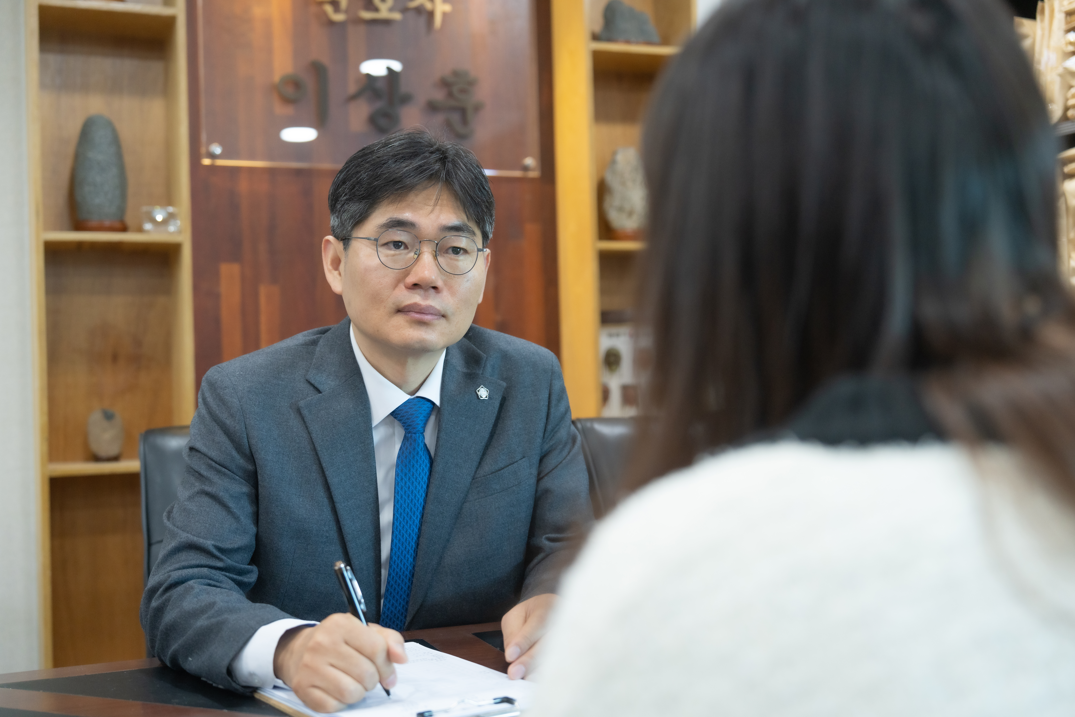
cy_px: 358
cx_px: 538
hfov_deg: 44.5
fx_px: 1314
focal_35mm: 44
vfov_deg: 30.5
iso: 1600
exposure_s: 1/160
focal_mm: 44
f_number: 2.8
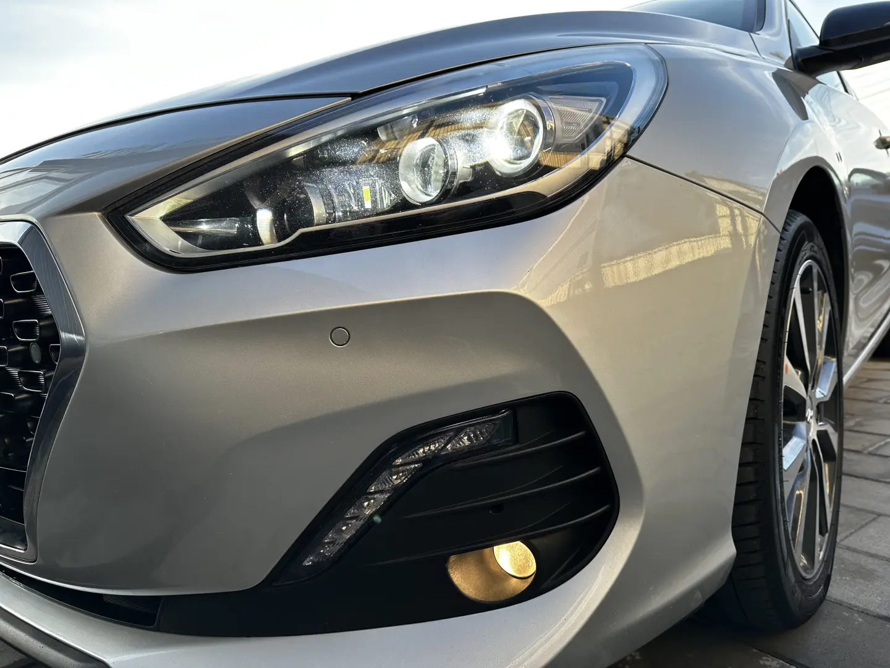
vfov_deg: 56.8
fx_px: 617
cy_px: 334
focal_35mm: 24
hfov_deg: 71.6
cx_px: 445
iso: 80
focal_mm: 6.86
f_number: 1.78
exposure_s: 1/301
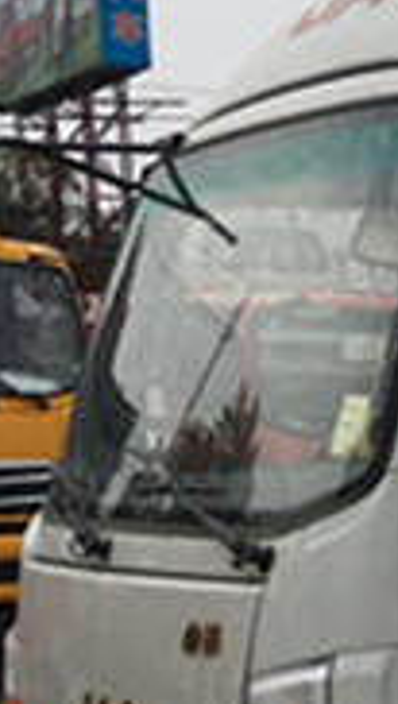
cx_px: 1171
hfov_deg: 7.3
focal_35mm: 150
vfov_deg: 14.2
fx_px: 2801
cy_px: 592
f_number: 2.2
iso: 25
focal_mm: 4.15
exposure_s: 1/1923
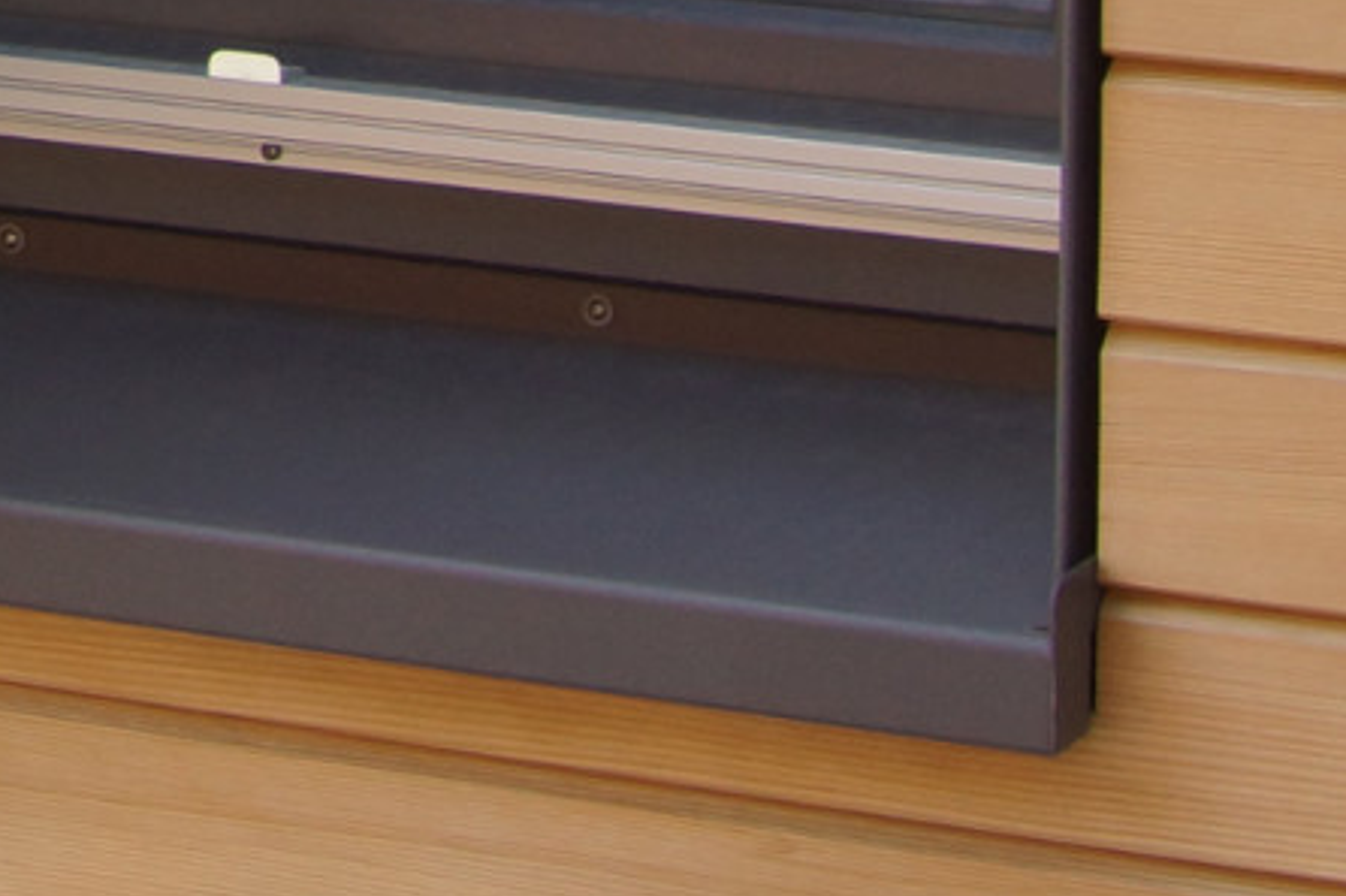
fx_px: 8446
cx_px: -1222
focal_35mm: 226
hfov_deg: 8.7
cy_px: -1502
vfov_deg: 5.8
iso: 200
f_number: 10
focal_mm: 28
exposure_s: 1/80
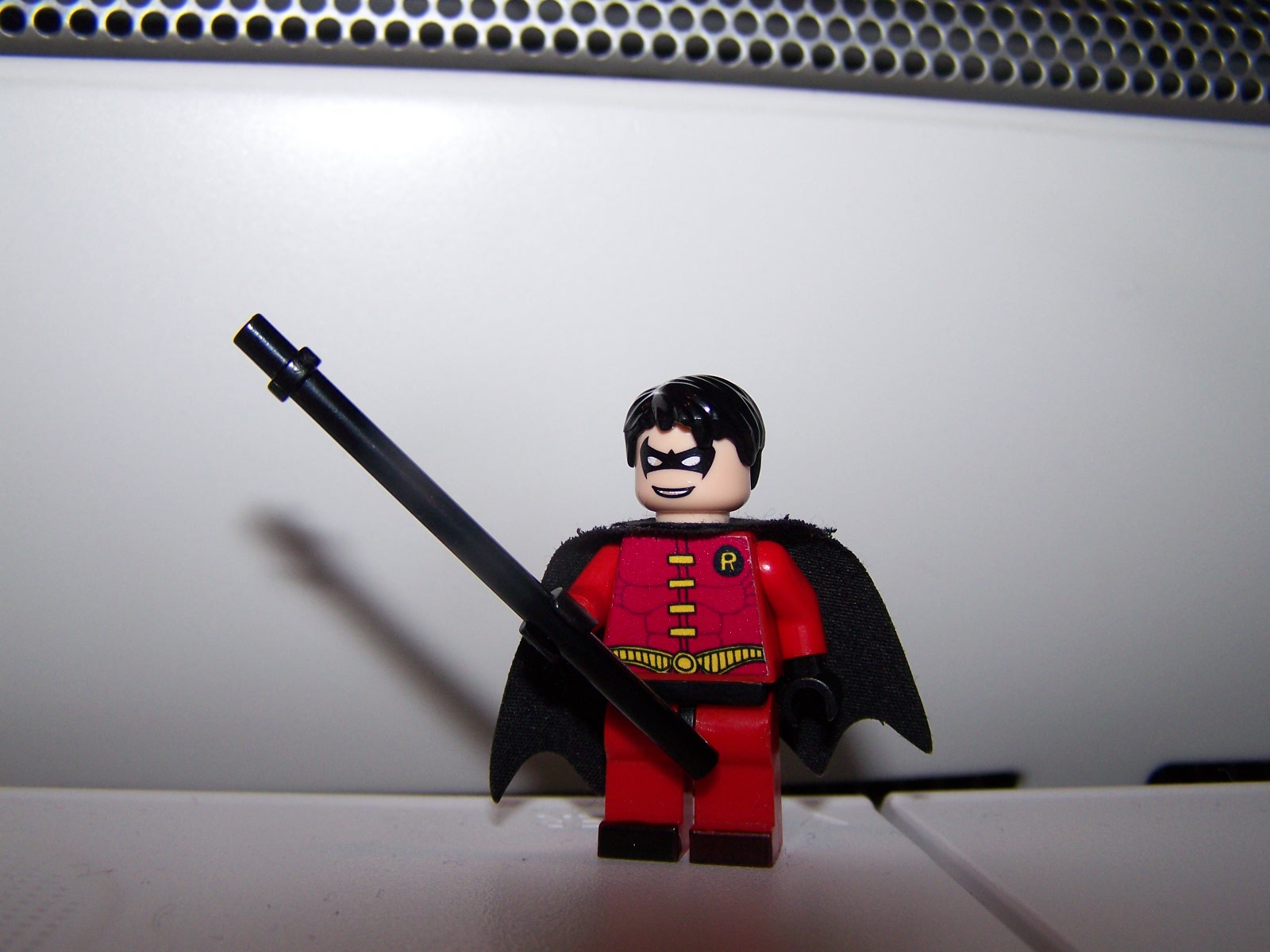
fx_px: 1394
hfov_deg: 49.0
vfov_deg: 37.7
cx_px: 635
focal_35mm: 38
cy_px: 476
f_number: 2.8
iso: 80
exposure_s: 1/60
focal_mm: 6.3
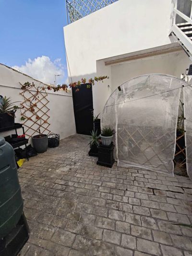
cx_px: 96
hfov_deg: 85.8
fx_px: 103
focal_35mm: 14
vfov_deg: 102.0
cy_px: 128
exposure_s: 1/1042
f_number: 2.2
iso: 50
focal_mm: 2.16
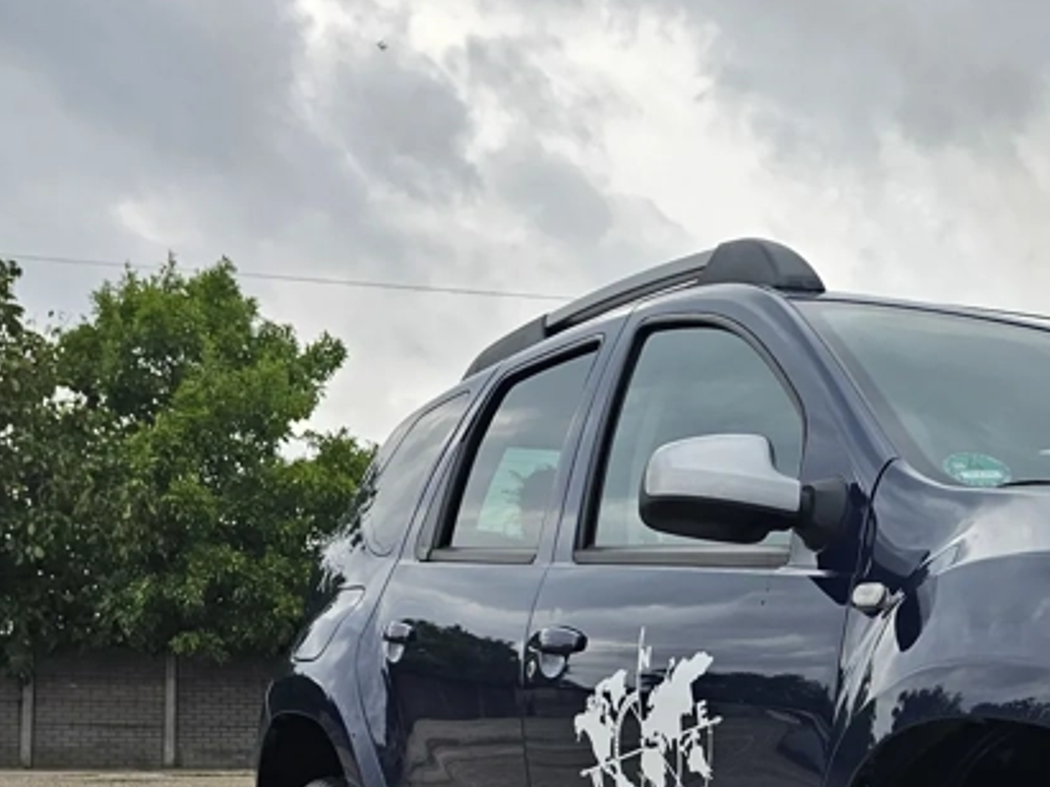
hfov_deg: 30.1
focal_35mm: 56
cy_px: 828
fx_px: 1698
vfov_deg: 24.6
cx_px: 1214
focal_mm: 6.3
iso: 25
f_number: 1.7
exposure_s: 1/180
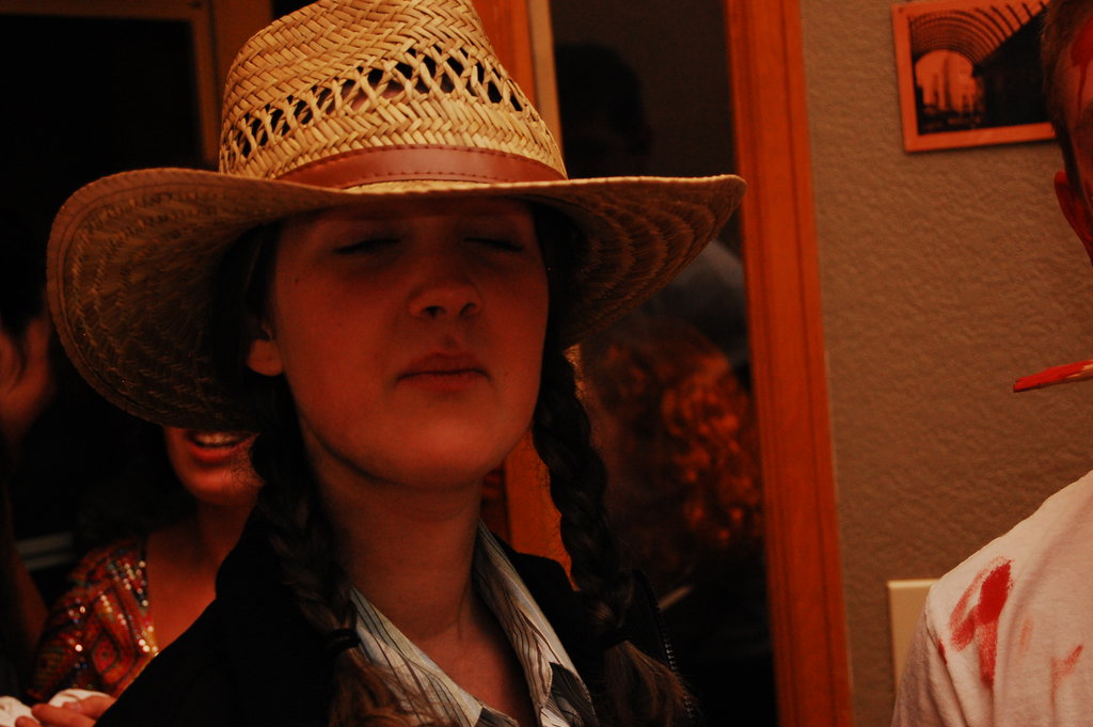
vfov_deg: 16.5
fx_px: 2503
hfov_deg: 24.6
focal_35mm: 82
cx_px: 546
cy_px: 364
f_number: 5.6
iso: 800
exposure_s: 1/60
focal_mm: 55
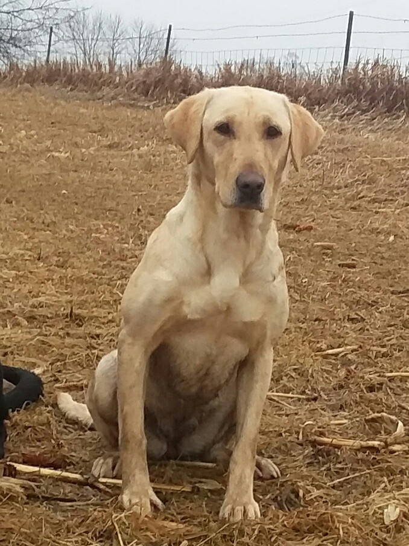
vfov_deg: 61.7
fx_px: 457
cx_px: 204
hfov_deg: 48.2
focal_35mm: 29
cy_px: 273
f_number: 1.9
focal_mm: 2.47
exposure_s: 1/287
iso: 40
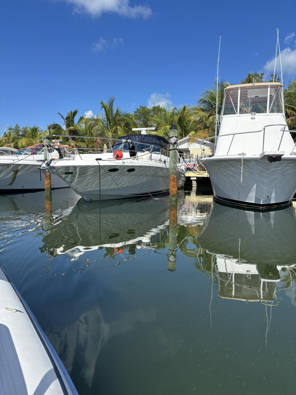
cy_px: 198
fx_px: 296
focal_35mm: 26
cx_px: 148
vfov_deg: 67.3
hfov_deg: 53.1
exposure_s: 1/3106
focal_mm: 5.96
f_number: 1.6
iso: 50
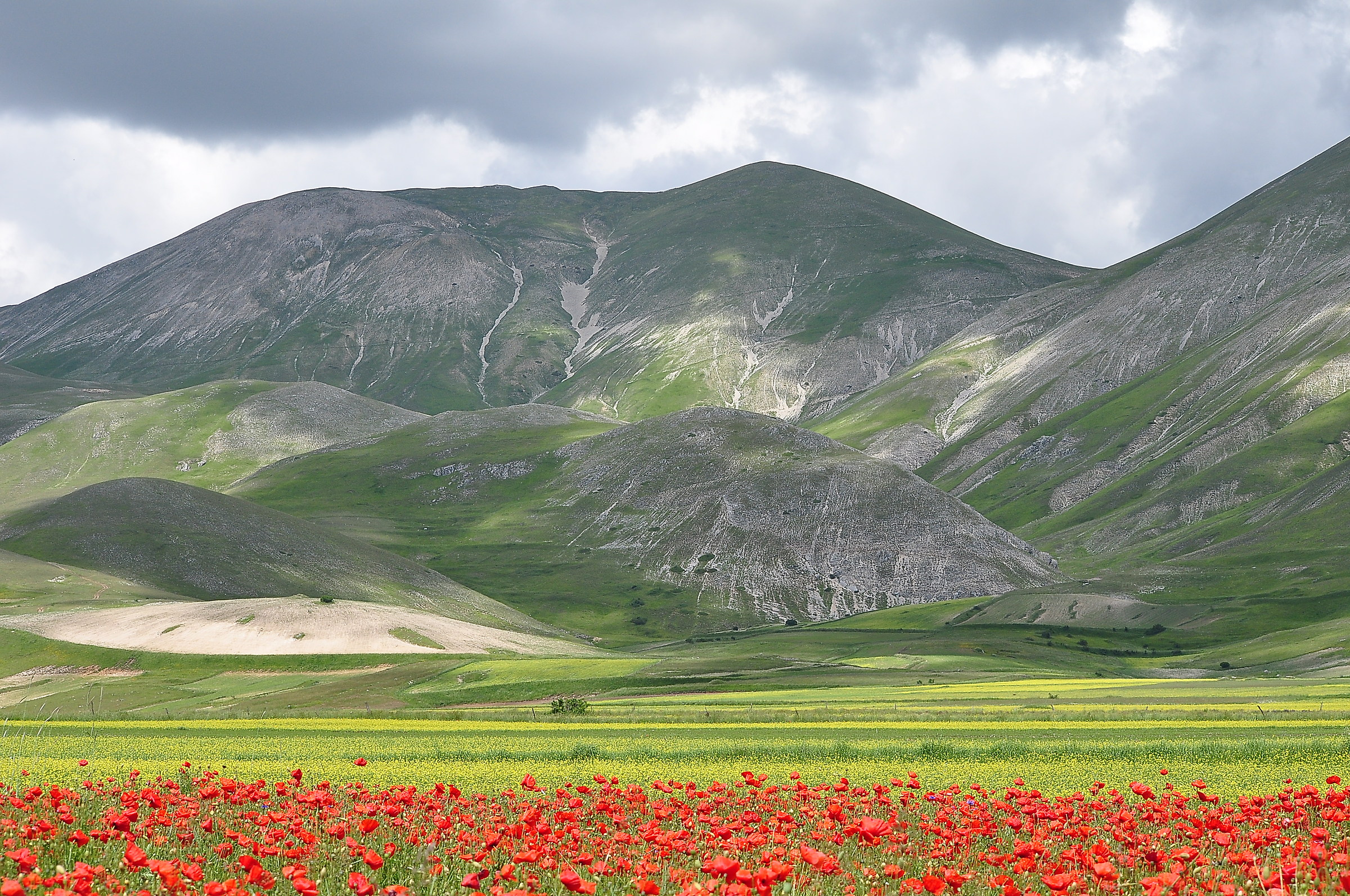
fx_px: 3090
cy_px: 448
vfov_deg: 16.5
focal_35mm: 82
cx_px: 675
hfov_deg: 24.6
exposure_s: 1/500
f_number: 10
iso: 320
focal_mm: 55
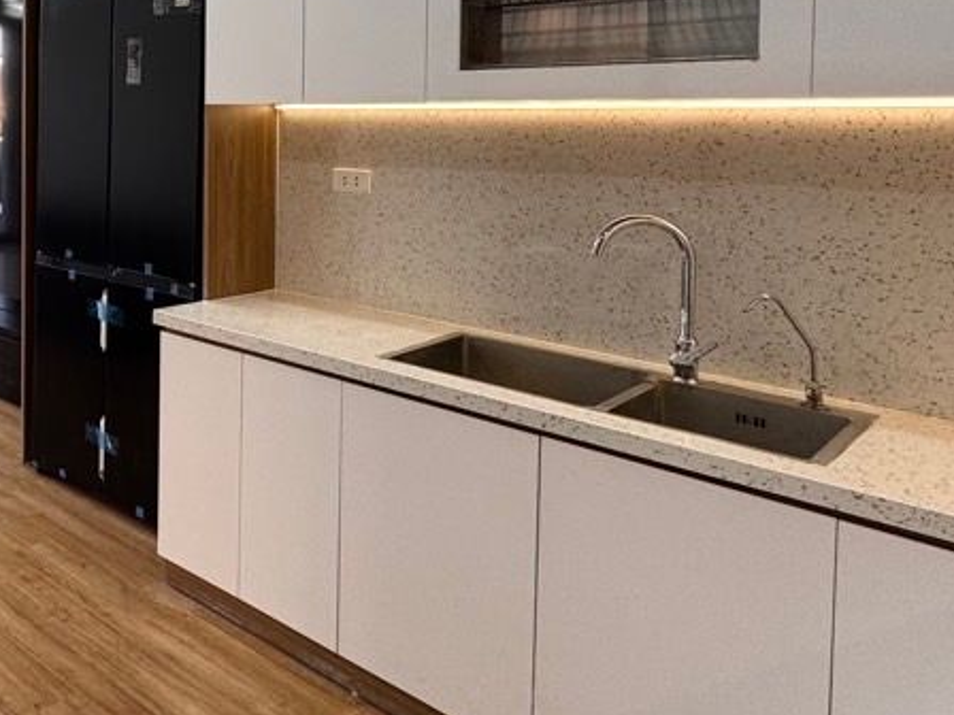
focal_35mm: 32
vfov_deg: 42.2
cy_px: 143
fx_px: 882
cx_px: -34
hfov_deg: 46.0
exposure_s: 1/100
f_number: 2.2
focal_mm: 2.22
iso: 80
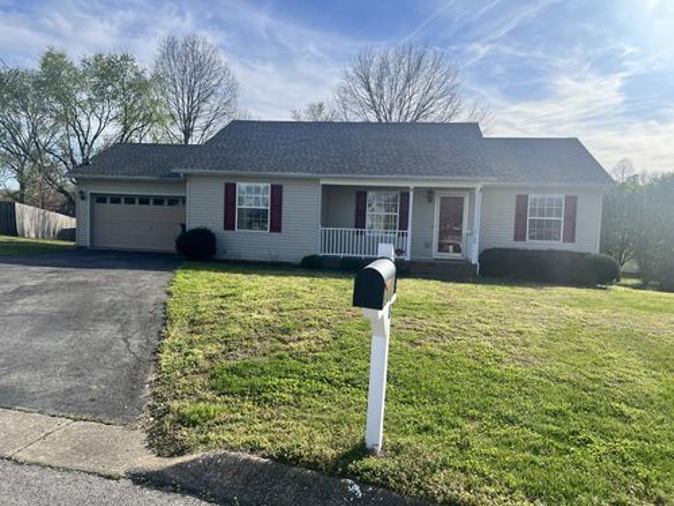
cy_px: 253
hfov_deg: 67.3
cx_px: 337
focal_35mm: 26
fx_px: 506
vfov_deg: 53.1
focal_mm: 5.7
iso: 50
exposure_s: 1/3257
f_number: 1.5
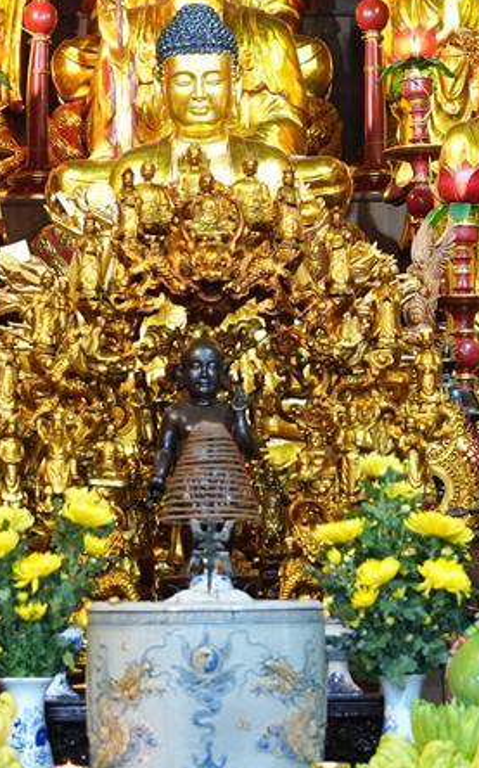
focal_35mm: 113
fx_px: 2363
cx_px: 216
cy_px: 201
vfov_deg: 18.3
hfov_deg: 11.6
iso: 2500
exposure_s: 1/50
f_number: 2.8
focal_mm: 41
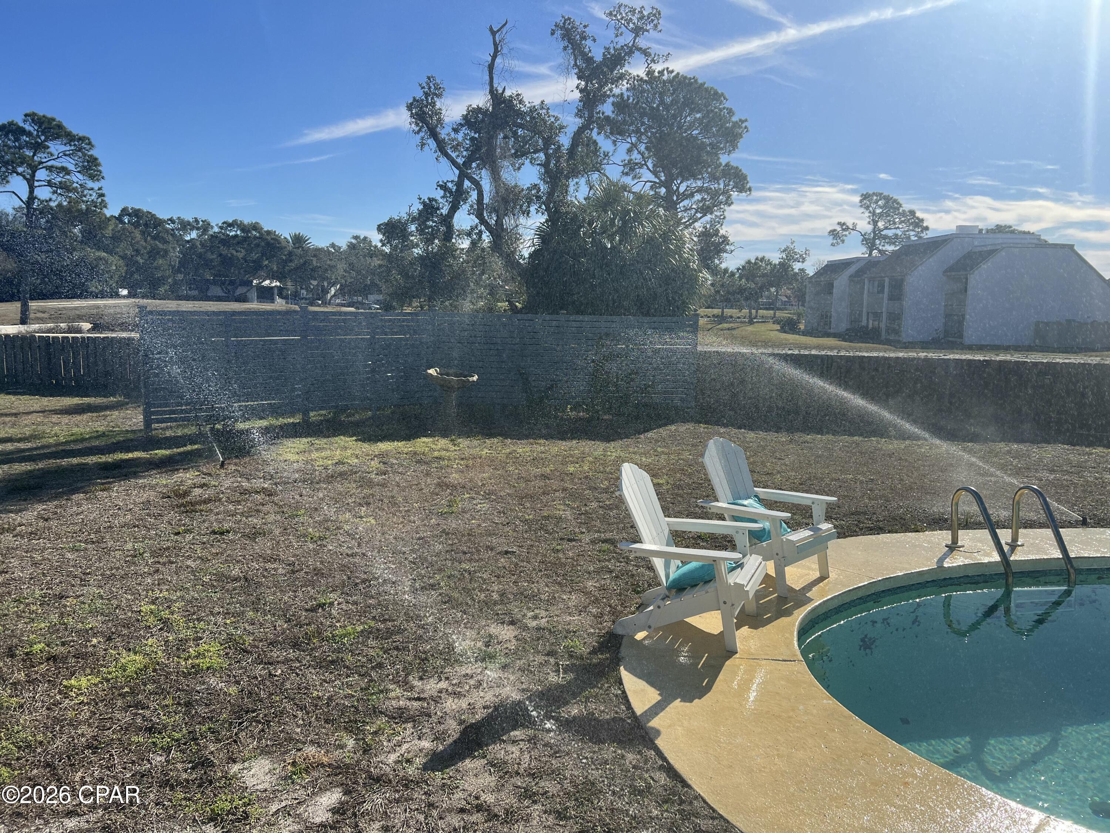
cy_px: 416
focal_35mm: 26
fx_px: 834
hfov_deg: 67.3
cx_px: 555
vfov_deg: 53.1
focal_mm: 5.7
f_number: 1.5
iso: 50
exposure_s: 1/5587
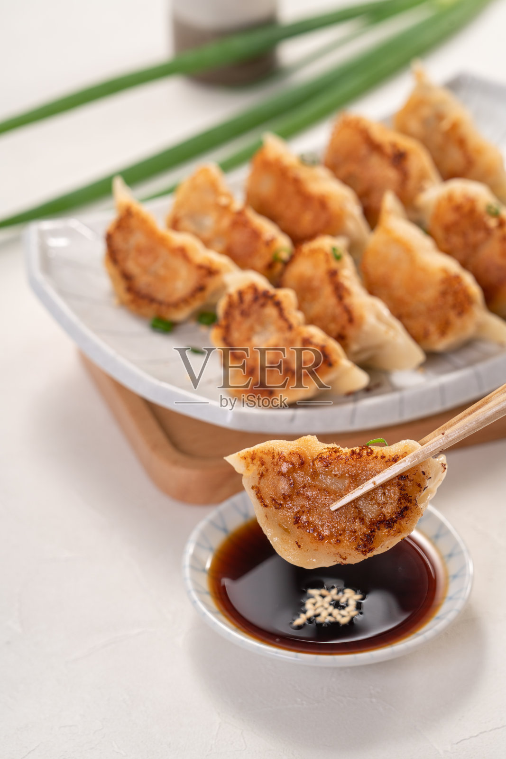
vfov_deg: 15.2
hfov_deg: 10.2
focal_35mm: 135
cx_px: 253
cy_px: 380
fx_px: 2845
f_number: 9
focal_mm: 135
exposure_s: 1/125
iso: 100
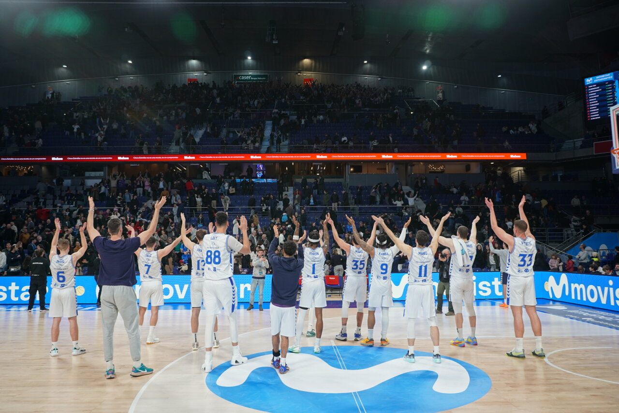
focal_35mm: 28
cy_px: 206
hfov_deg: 64.5
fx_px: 490
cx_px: 310
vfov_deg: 45.7
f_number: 4
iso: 160
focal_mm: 19
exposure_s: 1/60
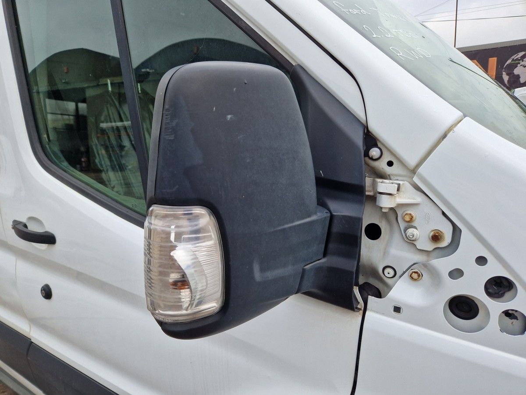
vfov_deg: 58.9
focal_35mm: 23
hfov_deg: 73.9
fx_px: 349
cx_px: 263
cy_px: 198
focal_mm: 5.4
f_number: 1.8
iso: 50
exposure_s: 1/297
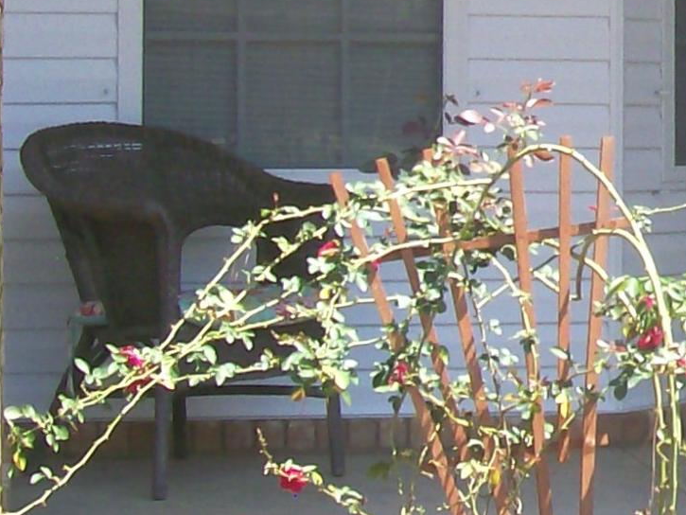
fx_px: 2953
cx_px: 954
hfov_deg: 12.7
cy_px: 74
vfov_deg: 9.9
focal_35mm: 149
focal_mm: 6
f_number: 2.7
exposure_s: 1/491
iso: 80
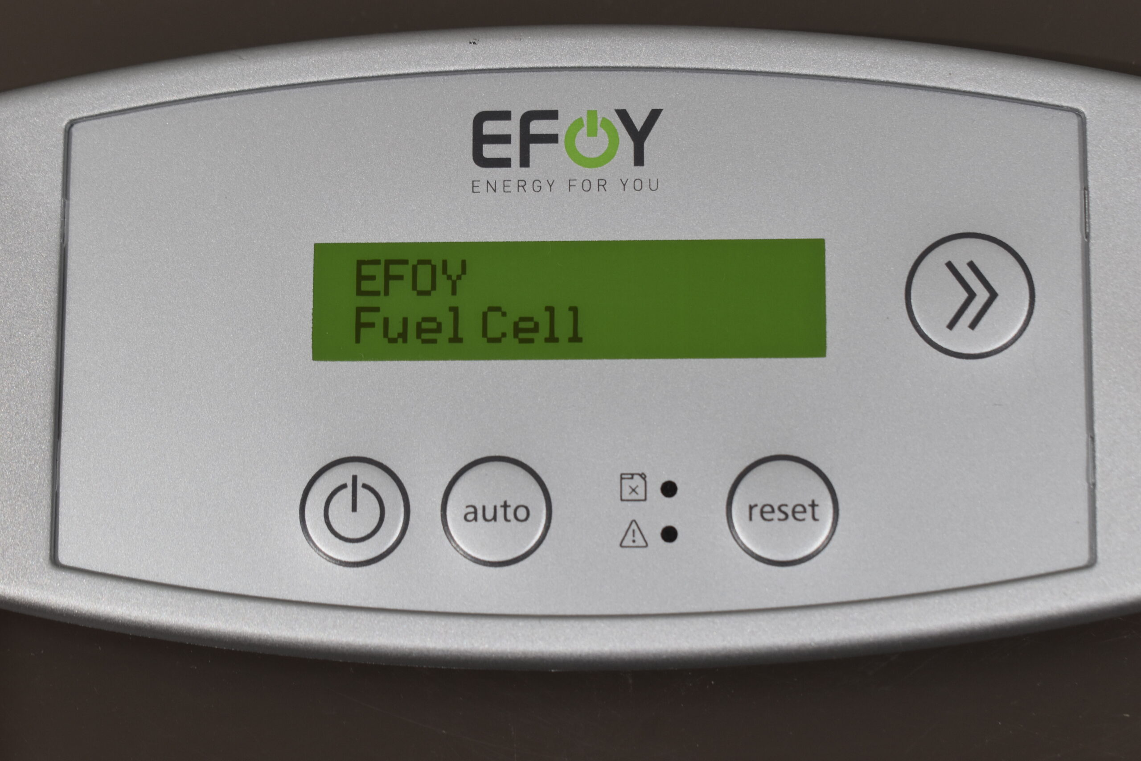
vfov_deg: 16.6
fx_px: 2615
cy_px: 380
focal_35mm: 82
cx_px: 570
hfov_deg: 24.6
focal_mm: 55
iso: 400
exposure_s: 1/60
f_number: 8
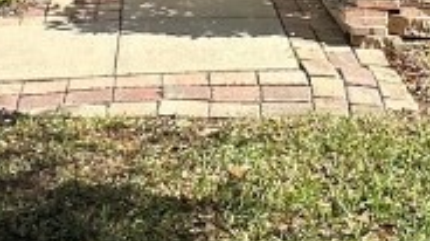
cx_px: 79
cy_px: -178
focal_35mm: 85
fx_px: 968
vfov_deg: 13.0
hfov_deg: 24.6
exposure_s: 1/1887
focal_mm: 2.22
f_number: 2.2
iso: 50
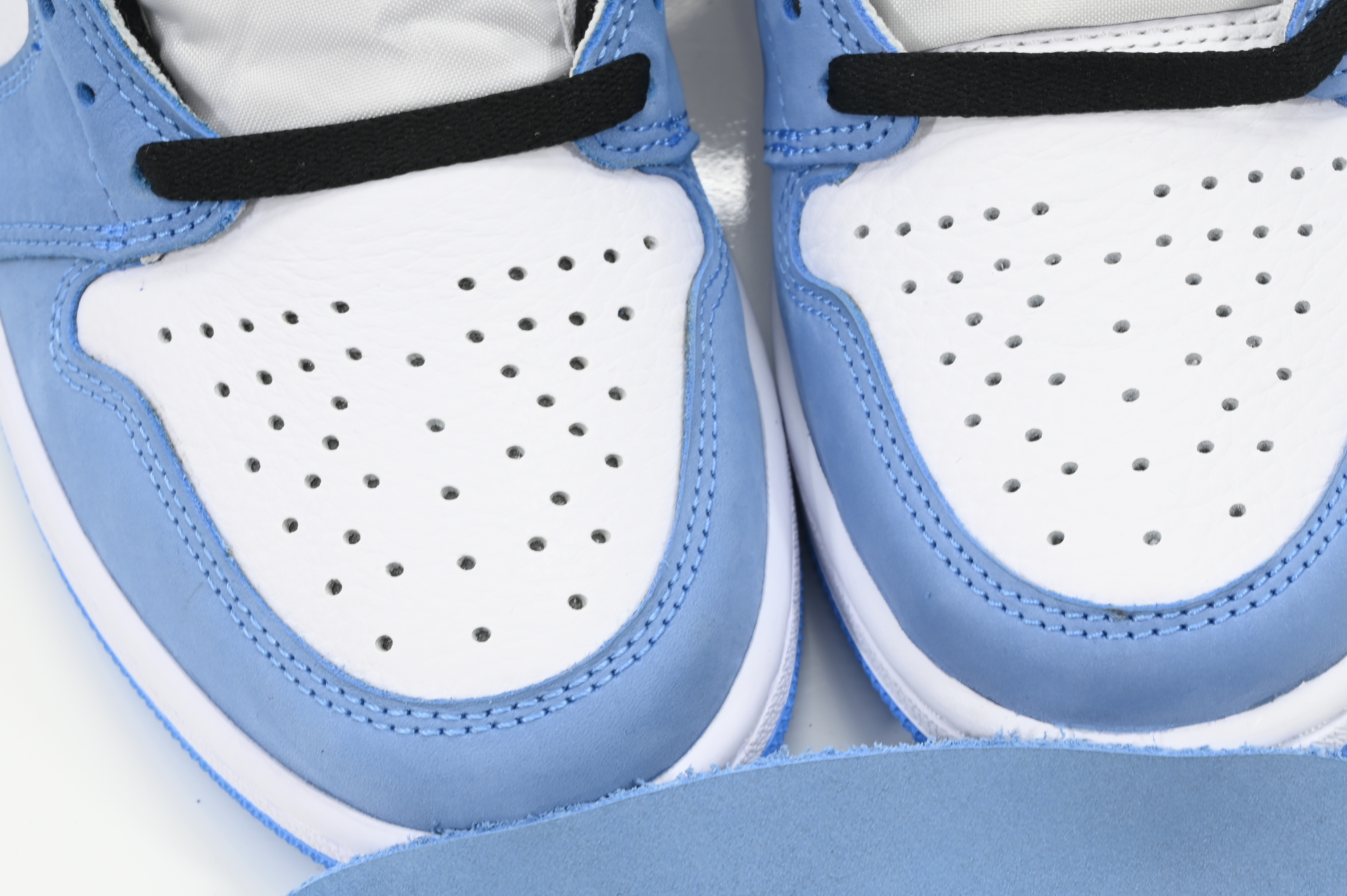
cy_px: 662
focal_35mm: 114
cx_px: 752
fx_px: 4263
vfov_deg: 12.0
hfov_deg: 18.0
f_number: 13
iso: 100
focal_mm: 70
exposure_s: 1/5
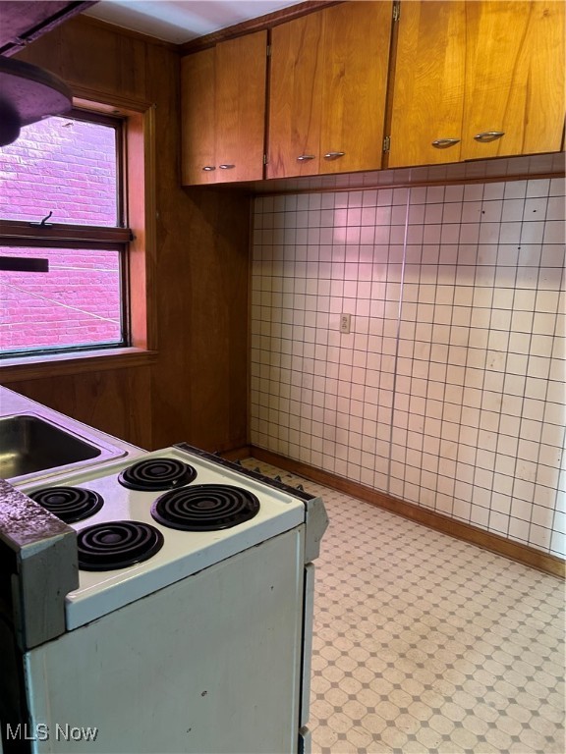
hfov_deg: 53.1
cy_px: 377
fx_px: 567
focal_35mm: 26
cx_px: 283
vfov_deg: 67.3
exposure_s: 1/60
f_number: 1.5
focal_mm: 5.7
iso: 200
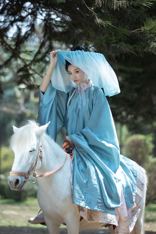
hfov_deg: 11.2
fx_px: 793
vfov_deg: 16.8
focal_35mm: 122
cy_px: 117
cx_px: 78
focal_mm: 123
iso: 100
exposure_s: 1/500
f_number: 2.8
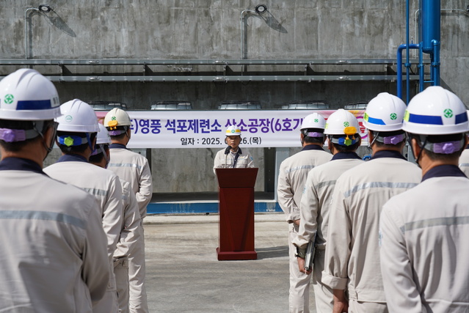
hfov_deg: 36.2
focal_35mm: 55
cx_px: 234
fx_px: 717
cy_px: 156
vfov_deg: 24.7
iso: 100
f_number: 7.1
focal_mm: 55
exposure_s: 1/500
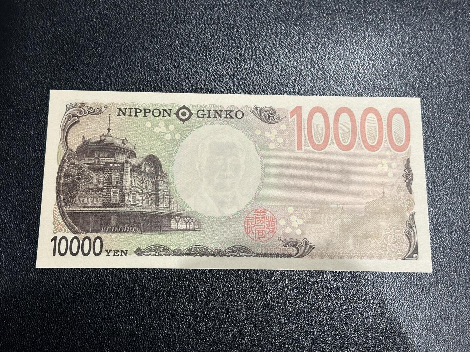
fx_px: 652
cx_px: 235
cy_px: 176
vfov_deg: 30.3
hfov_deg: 39.7
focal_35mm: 48
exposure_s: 1/50
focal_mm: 6.86
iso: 125
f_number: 1.78
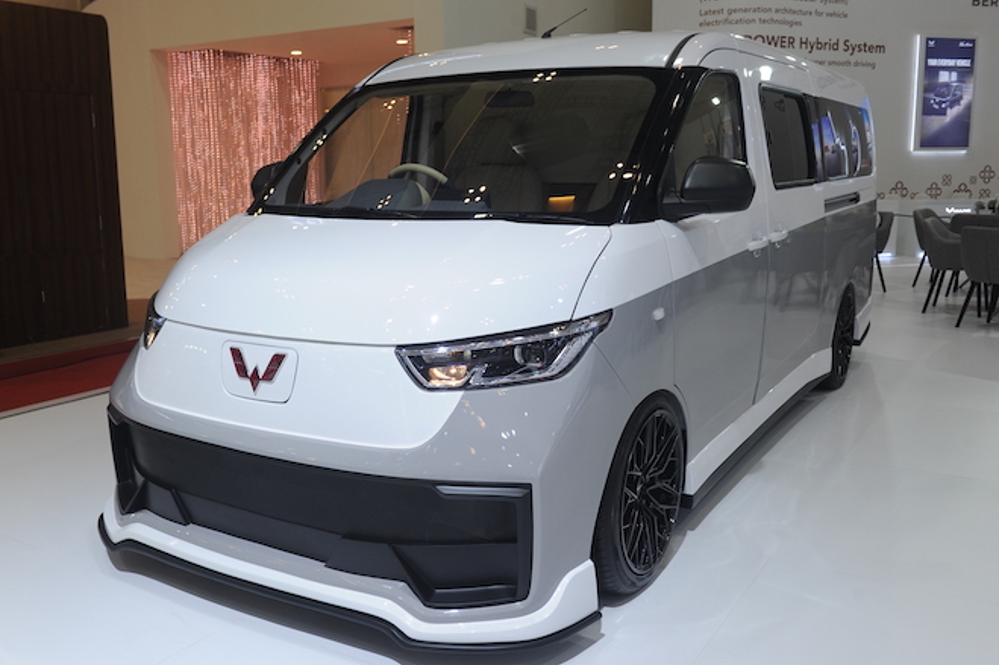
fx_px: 915
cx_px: 481
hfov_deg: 57.2
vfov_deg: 39.9
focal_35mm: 33
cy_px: 340
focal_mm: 29
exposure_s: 1/320
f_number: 4
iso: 800
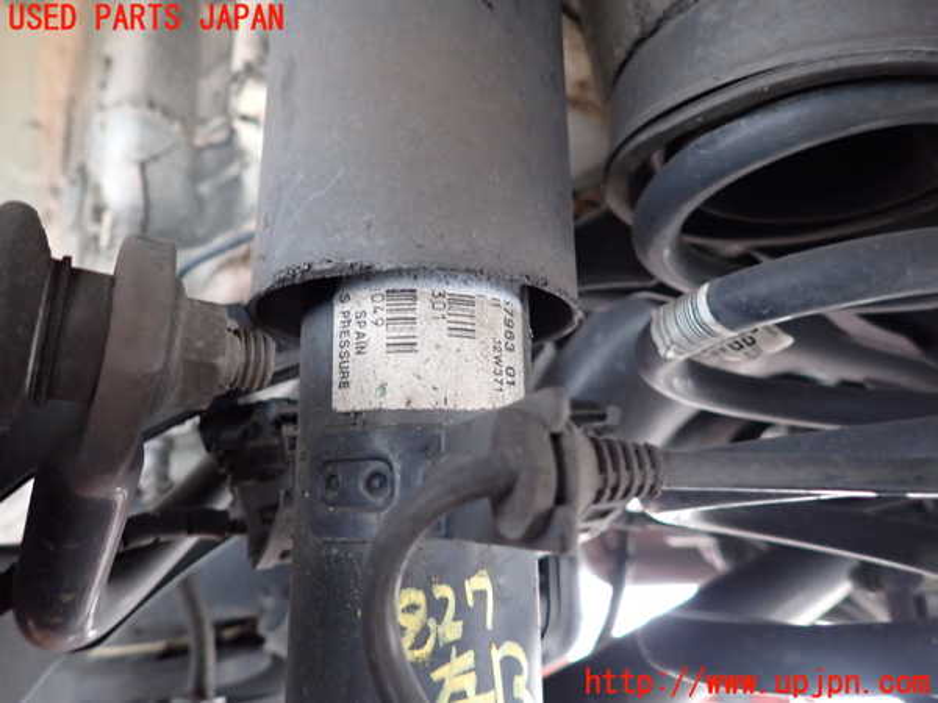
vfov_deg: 54.9
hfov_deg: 69.4
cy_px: 352
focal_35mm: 25
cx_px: 469
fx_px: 677
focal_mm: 4.5
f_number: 2
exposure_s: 1/30
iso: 640
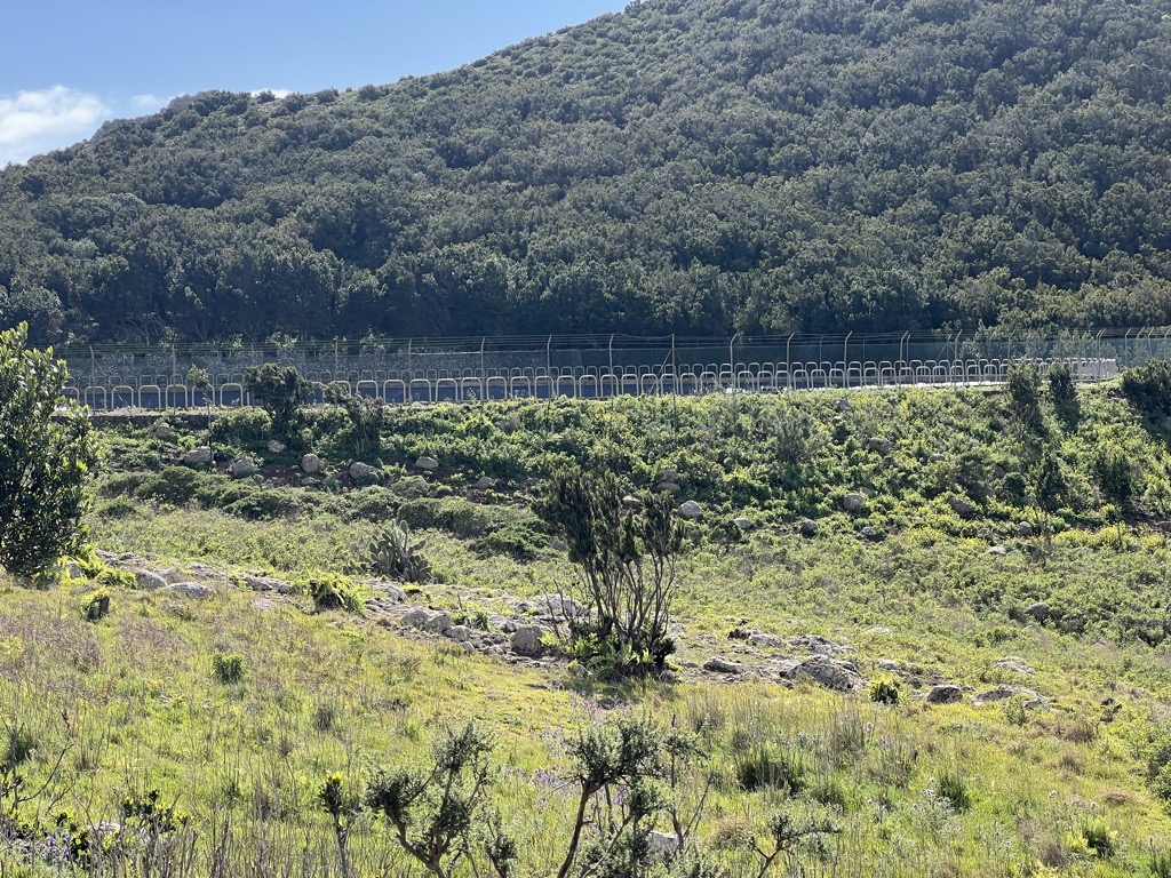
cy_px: 439
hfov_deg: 25.3
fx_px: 2605
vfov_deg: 19.1
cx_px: 586
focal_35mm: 77
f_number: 2.8
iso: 32
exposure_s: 1/461
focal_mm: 9
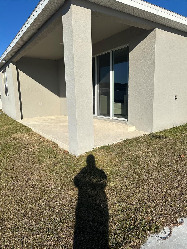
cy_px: 124
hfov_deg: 56.8
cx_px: 94
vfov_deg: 71.6
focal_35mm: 24
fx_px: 173
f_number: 1.78
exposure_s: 1/8197
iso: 80
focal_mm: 6.86
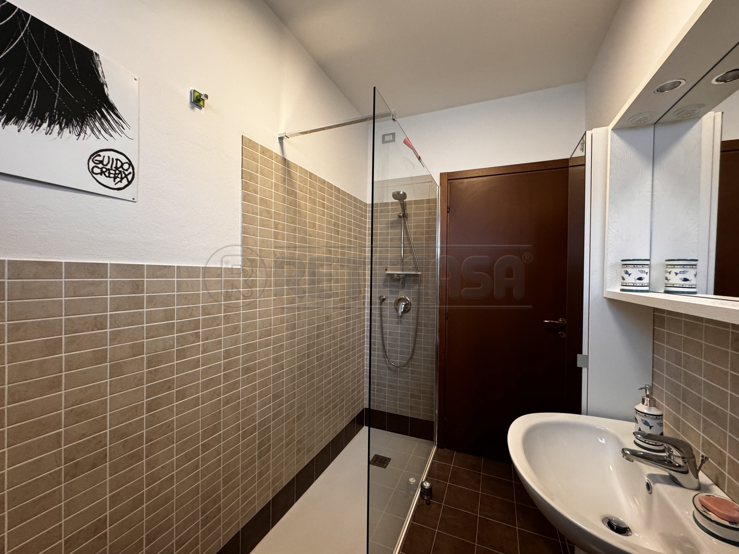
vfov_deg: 85.7
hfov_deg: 102.1
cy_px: 277
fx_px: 299
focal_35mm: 14
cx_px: 370
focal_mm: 2.22
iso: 320
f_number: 2.2
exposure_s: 1/50
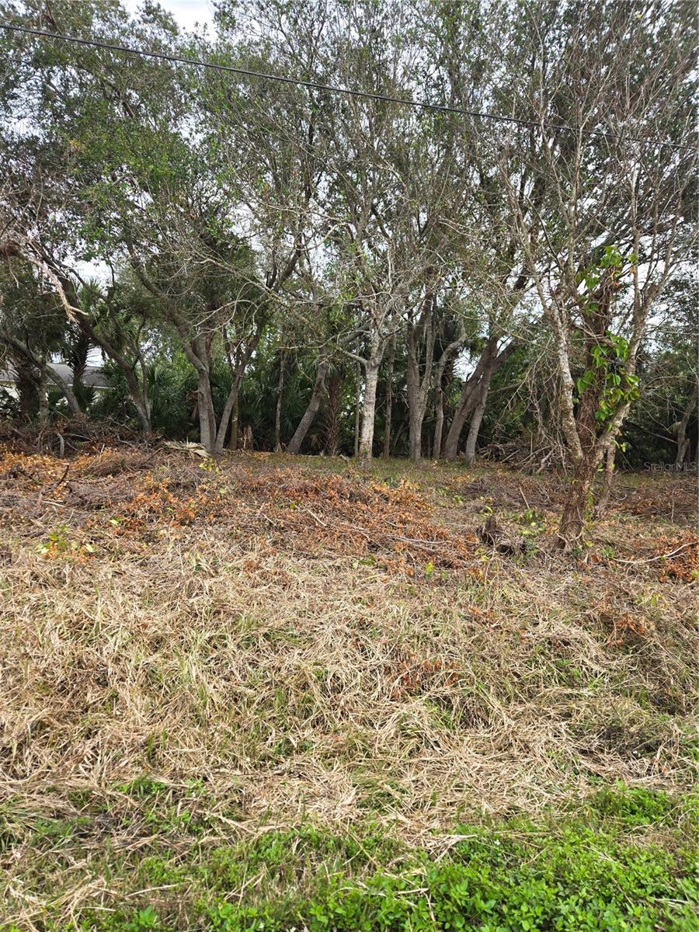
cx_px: 350
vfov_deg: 73.9
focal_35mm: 23
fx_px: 619
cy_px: 466
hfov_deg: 58.9
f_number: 1.8
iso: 25
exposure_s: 1/579
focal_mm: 5.4
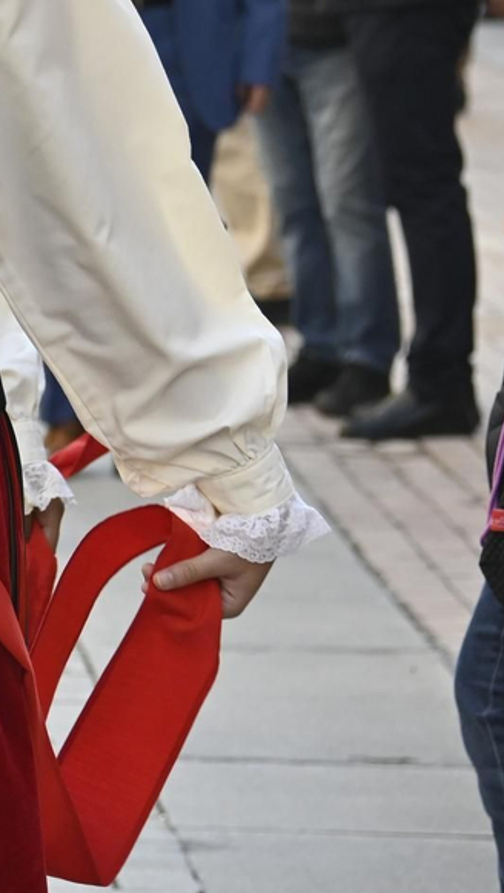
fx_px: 9524
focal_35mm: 401
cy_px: 138
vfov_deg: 5.4
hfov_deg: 3.0
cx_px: -549
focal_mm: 93
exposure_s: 1/400
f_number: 5.6
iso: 500
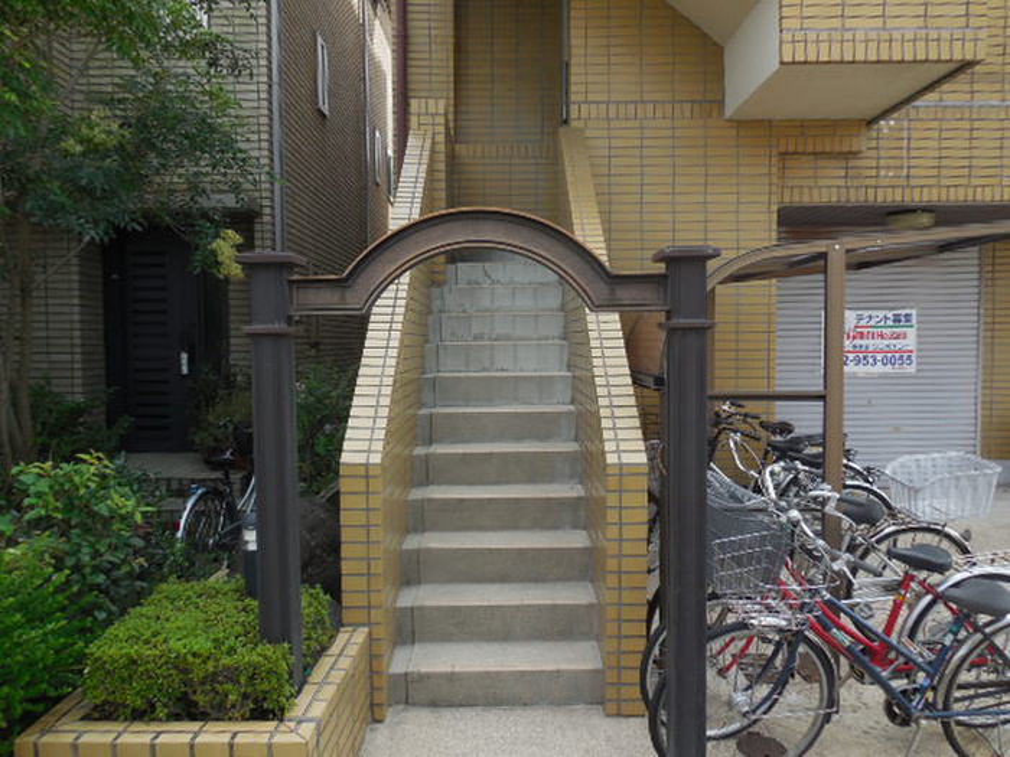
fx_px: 729
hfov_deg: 69.4
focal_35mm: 25
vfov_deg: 54.9
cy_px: 378
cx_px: 505
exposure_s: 1/500
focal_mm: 4.5
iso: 125
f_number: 3.1
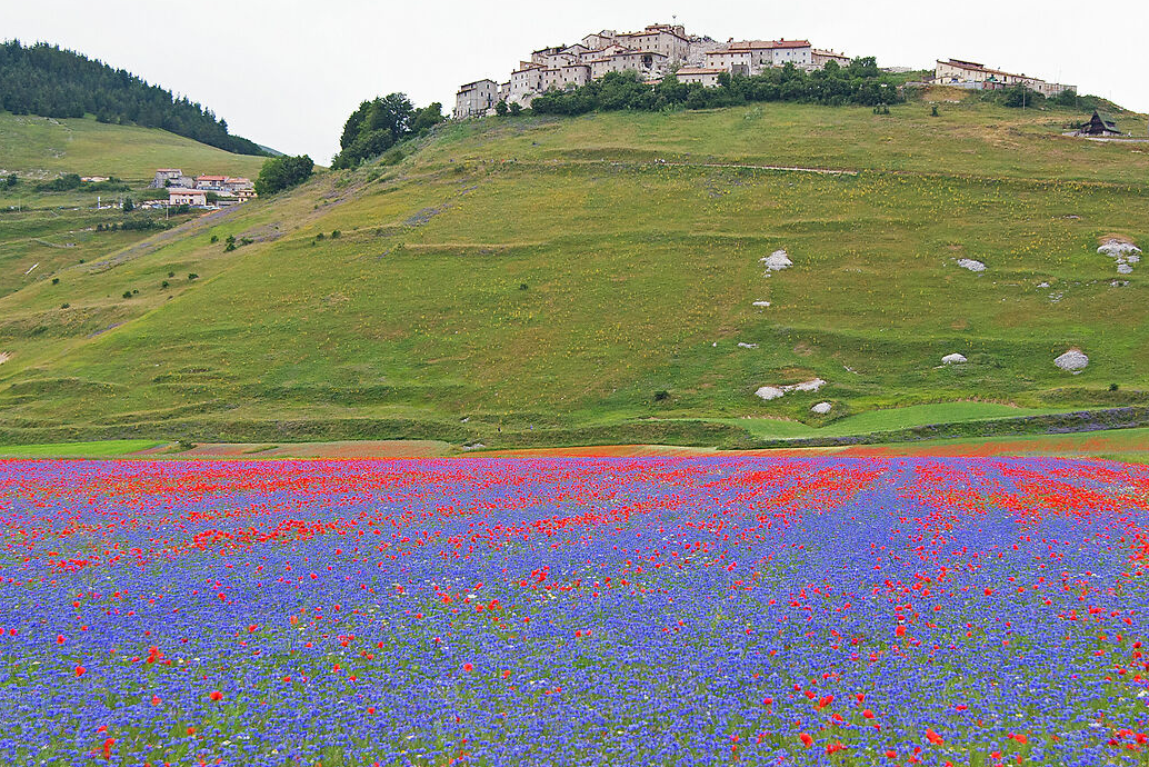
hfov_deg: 30.9
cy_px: 509
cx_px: 618
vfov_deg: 20.9
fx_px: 2075
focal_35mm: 65
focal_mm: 28
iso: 640
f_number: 6.3
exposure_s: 1/1000
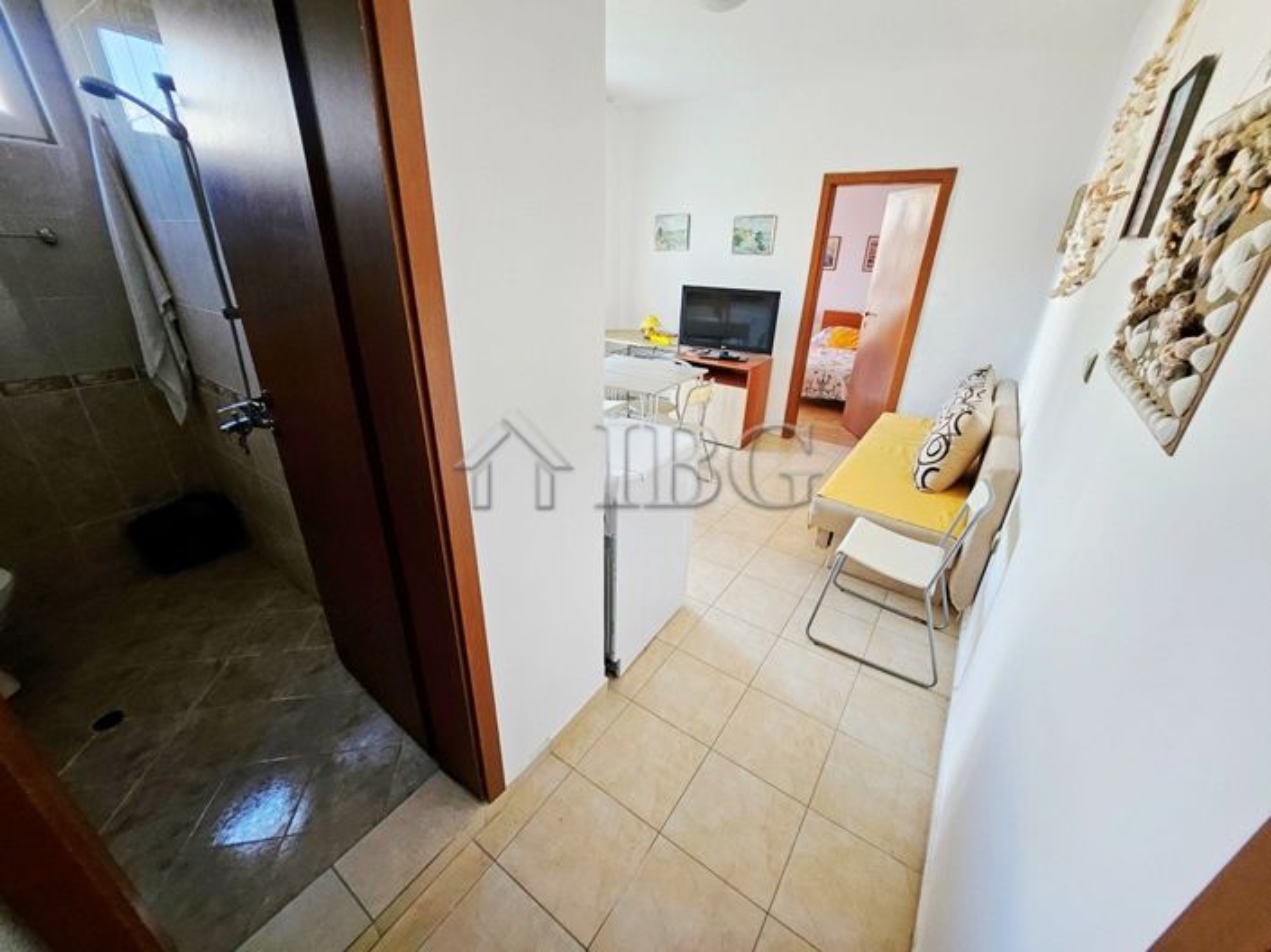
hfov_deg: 106.2
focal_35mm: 13
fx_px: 477
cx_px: 636
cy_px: 476
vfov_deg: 89.9
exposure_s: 1/50
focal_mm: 1.7
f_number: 2.2
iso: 200
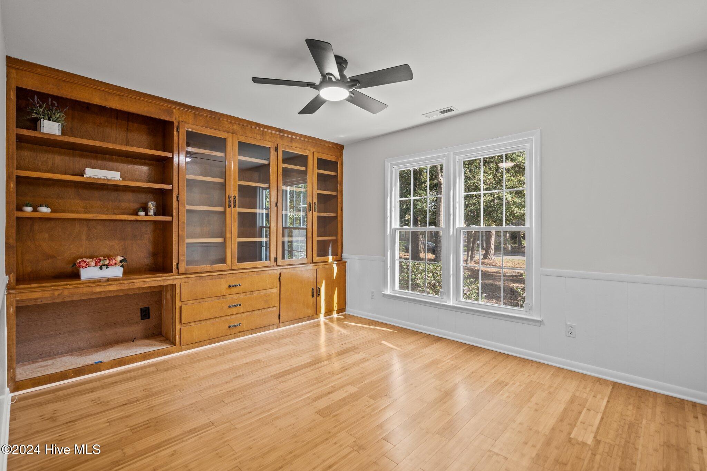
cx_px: 354
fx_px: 314
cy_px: 236
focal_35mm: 16
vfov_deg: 73.7
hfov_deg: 96.7
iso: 400
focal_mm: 16
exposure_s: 1/13
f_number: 4
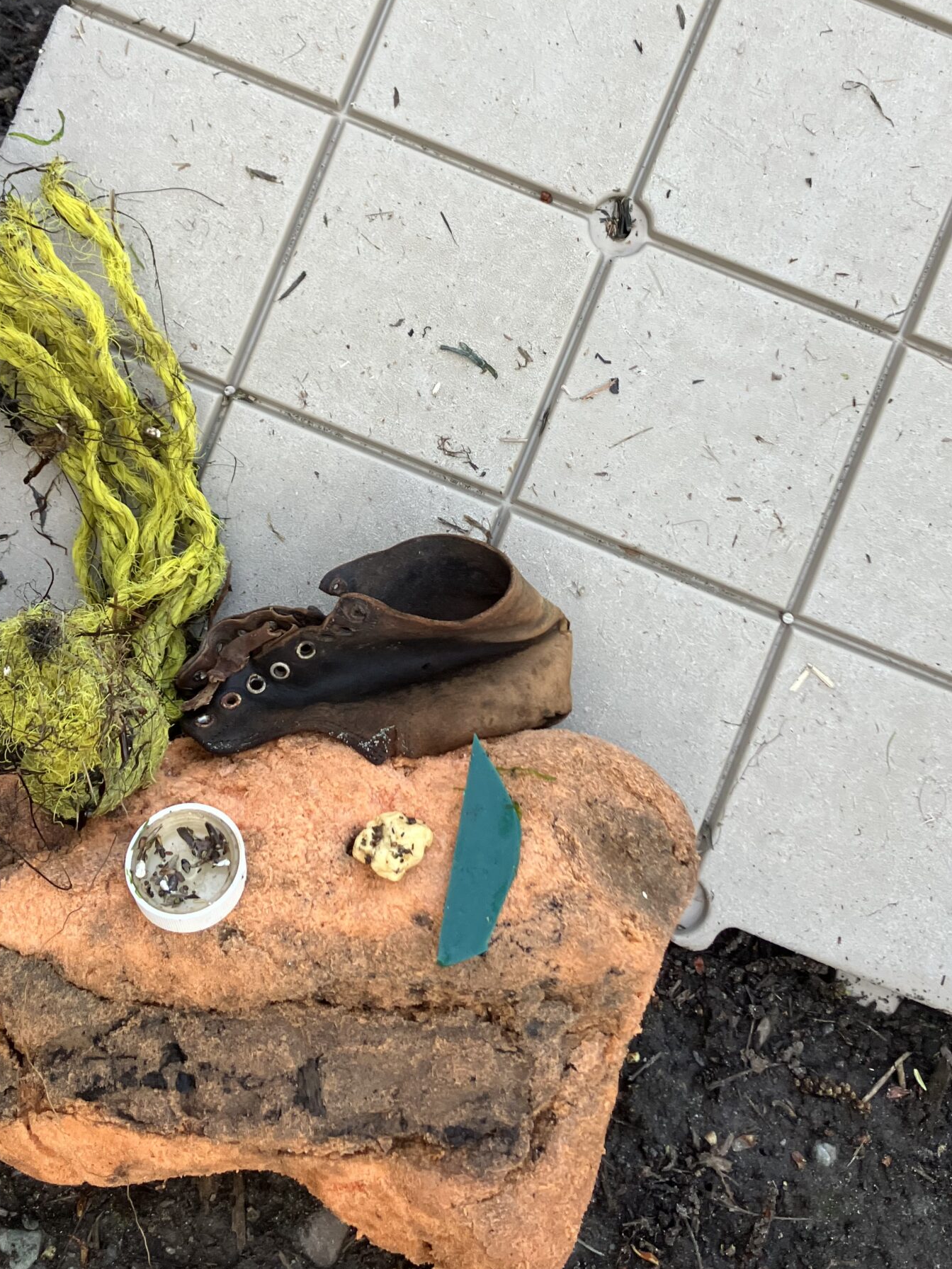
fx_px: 1467
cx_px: 488
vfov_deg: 45.7
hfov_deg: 36.0
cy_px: 377
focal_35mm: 40
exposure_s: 1/121
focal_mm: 3.99
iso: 64
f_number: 1.8
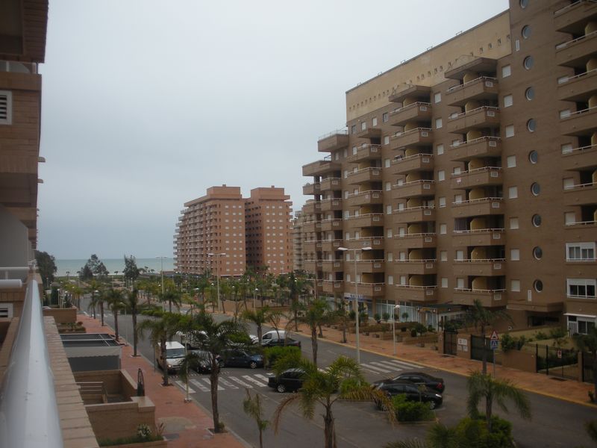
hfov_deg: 52.6
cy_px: 224
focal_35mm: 35
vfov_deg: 40.7
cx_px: 298
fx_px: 604
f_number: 3.5
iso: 64
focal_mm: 6.3
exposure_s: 1/680
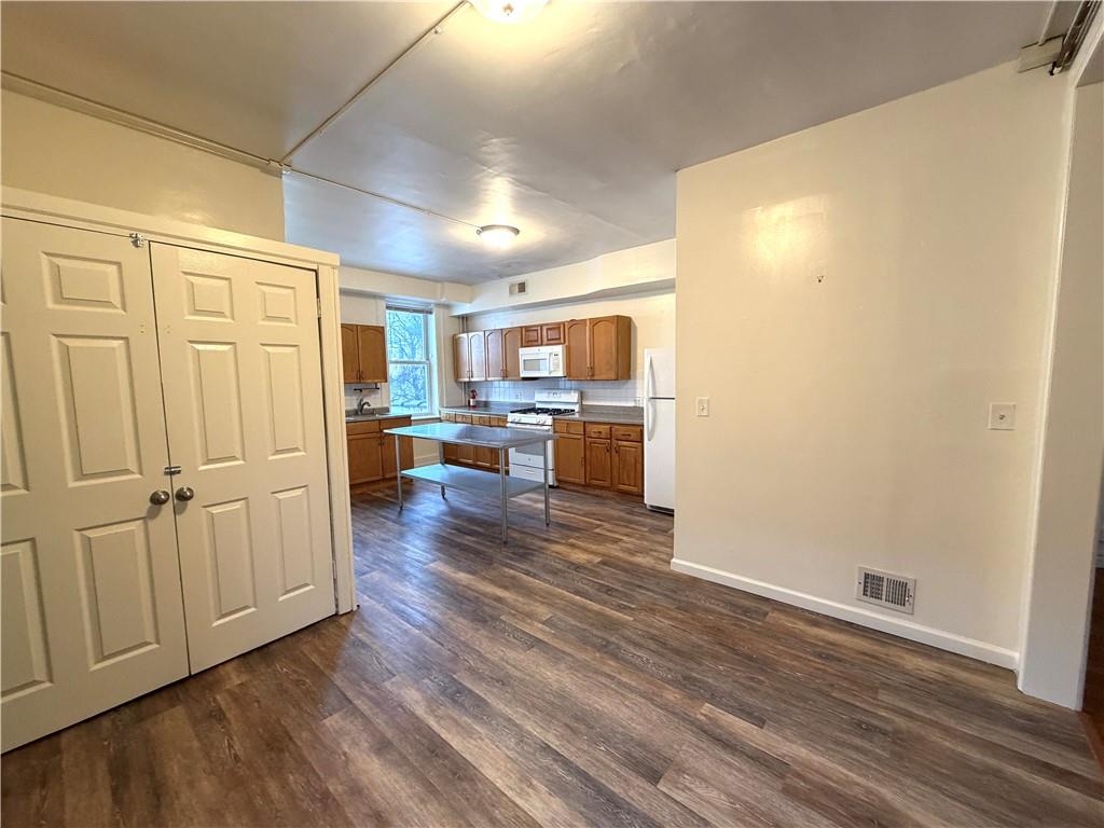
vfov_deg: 85.7
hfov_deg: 102.1
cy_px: 414
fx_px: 446
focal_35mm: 14
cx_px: 552
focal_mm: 2.22
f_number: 2.2
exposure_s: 1/60
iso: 320
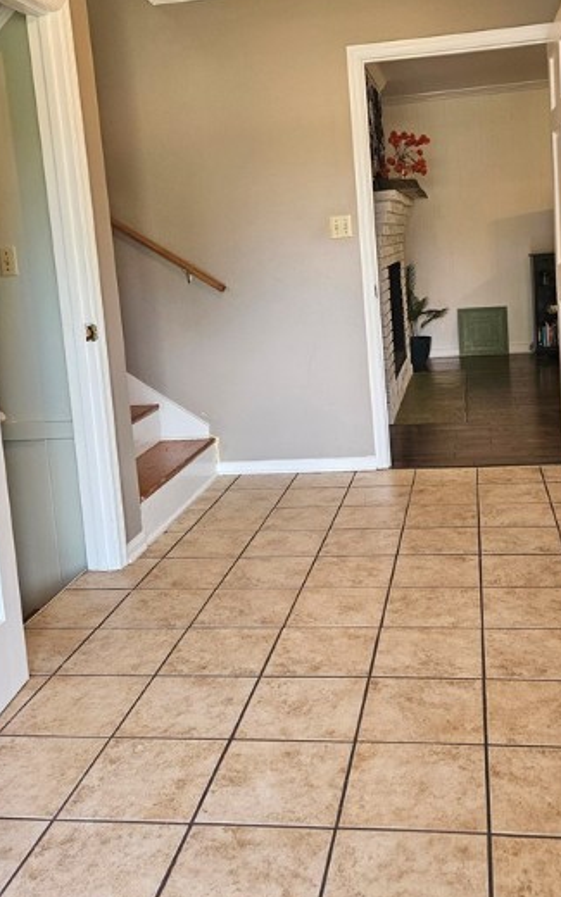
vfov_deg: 53.5
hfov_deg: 35.2
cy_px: 342
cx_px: 335
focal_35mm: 36
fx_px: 881
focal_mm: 5.4
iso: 200
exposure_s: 1/120
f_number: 1.8
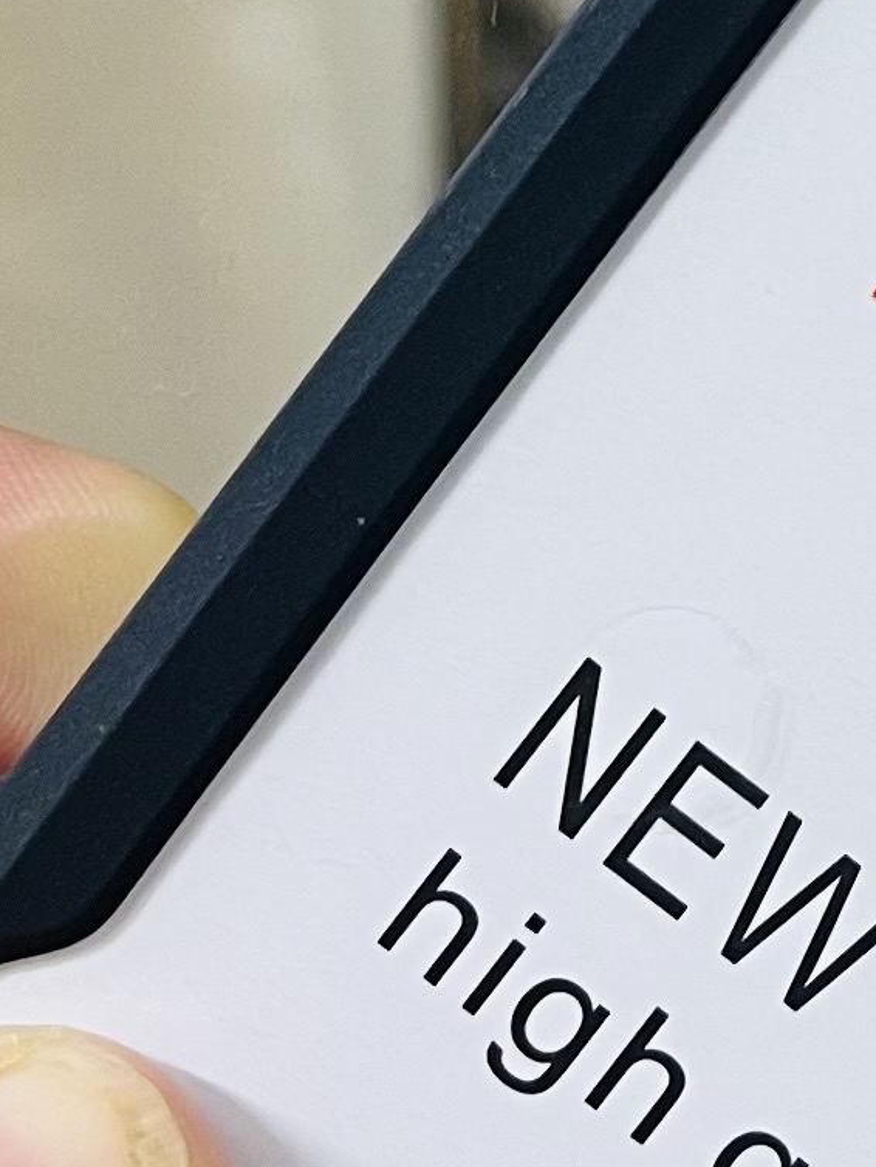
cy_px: -118
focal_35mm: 139
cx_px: 966
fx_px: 4687
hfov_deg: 10.5
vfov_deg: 13.9
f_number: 1.6
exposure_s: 1/50
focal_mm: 5.1
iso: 64
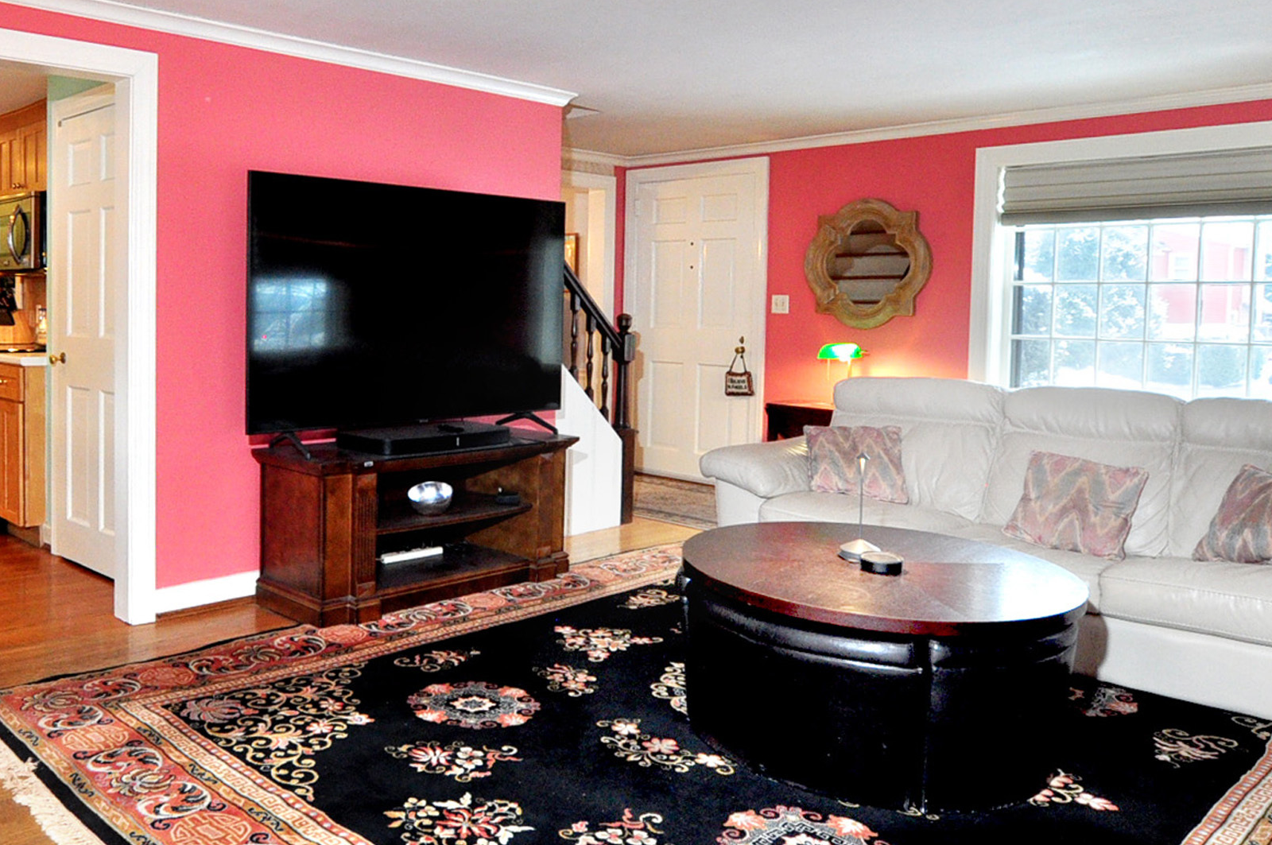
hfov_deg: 60.2
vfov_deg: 43.3
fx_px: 1055
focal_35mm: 30
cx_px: 395
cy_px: 326
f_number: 5
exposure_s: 1/30
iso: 800
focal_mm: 11
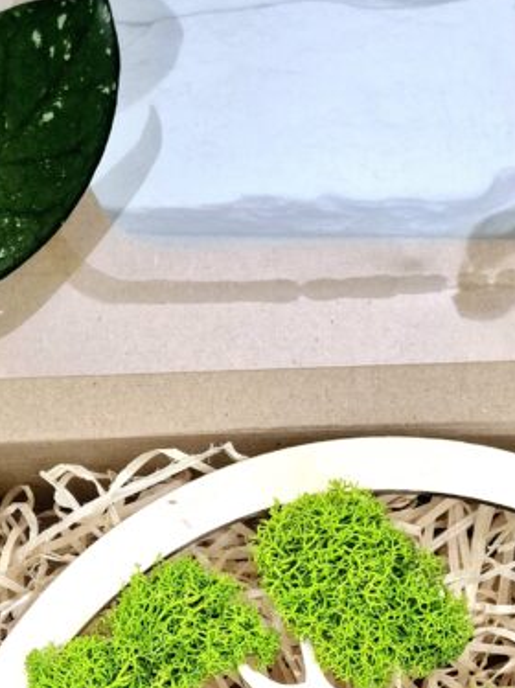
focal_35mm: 63
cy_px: 782
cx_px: 346
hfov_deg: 23.2
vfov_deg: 27.7
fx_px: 1251
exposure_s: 1/100
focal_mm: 5.4
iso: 1600
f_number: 1.8
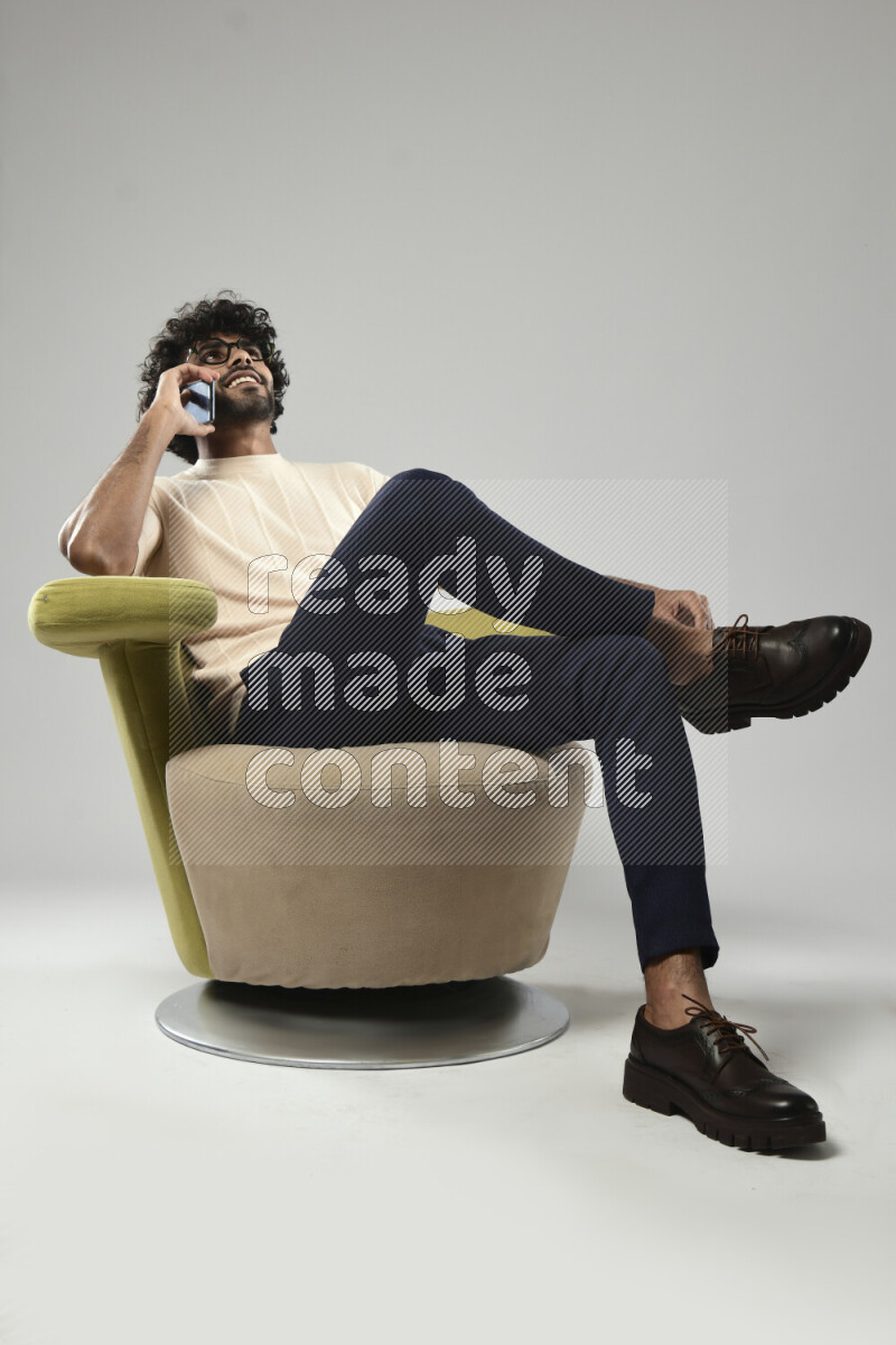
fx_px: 1568
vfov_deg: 46.4
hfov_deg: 31.9
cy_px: 672
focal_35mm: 42
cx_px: 448
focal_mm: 42
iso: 400
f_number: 5.6
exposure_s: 1/125
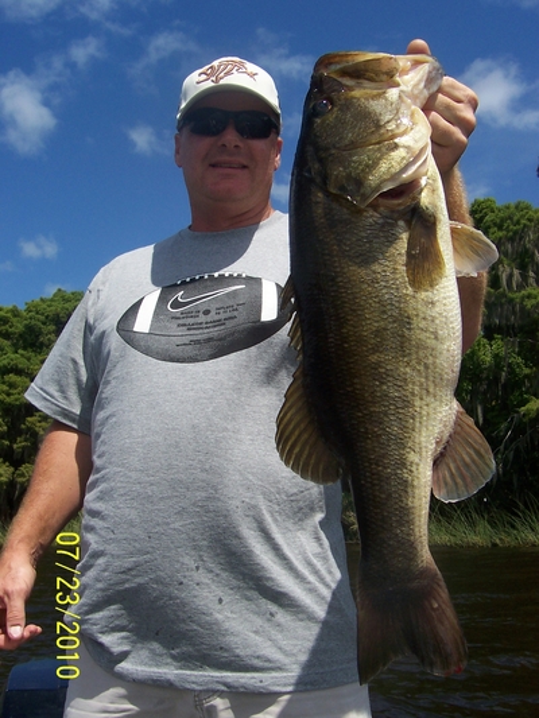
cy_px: 359
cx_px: 270
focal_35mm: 37
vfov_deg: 50.1
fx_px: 768
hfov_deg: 38.7
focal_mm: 5.6
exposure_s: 1/750
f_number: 5.6
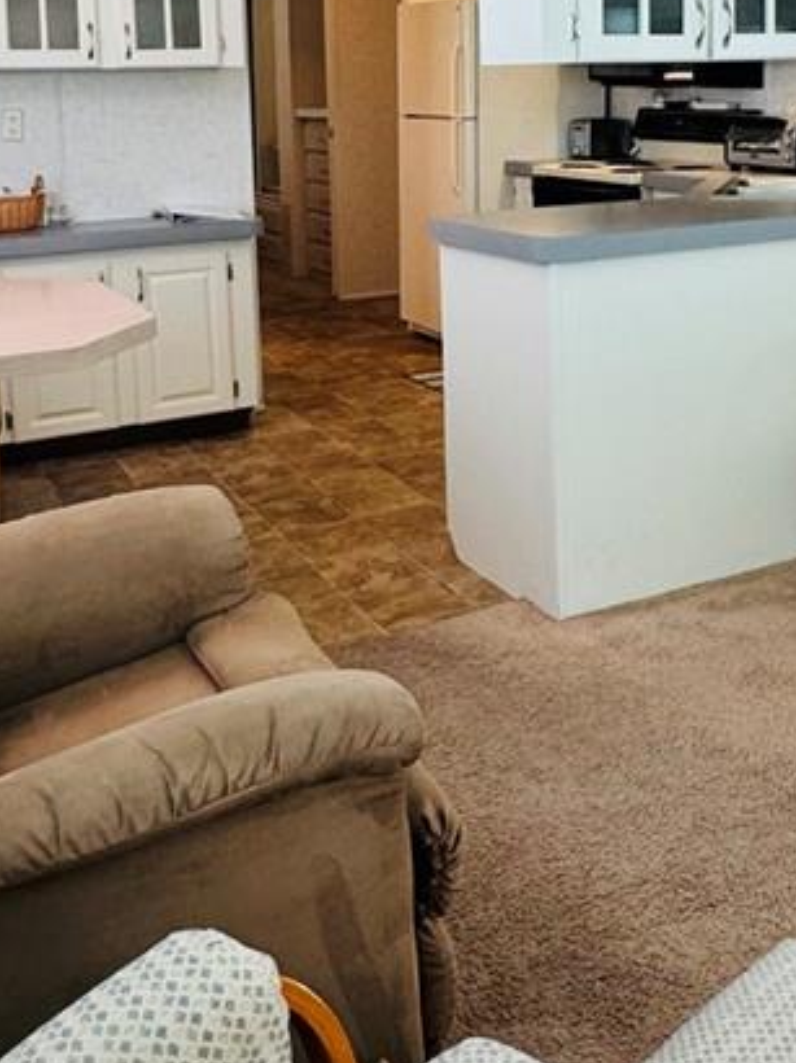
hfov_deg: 35.0
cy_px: 228
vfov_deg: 43.8
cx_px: 482
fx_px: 1258
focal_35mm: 41
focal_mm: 2.22
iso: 250
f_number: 2.2
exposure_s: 1/120
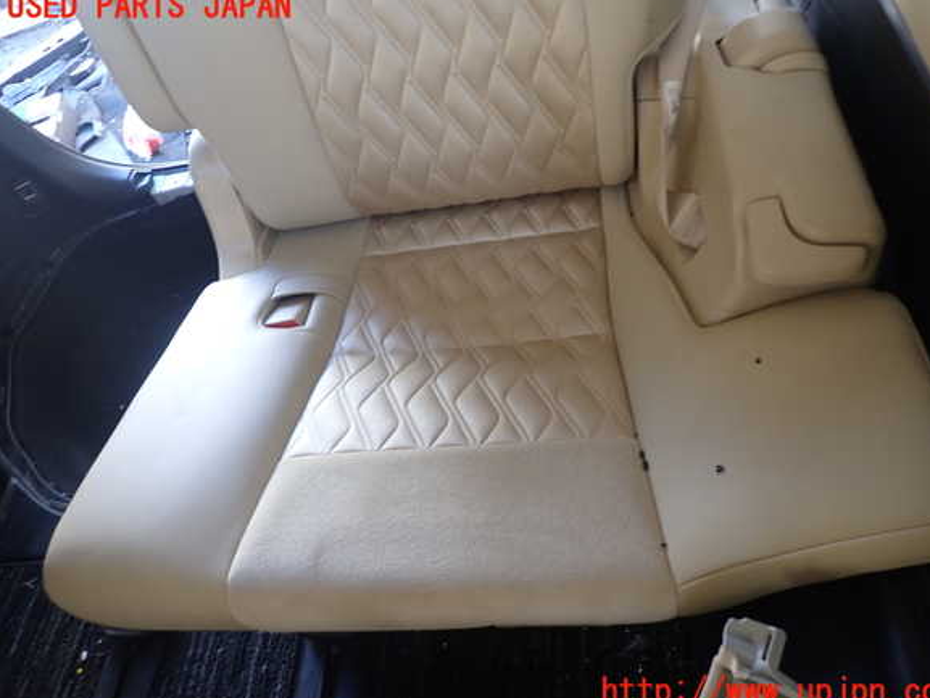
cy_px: 350
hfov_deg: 67.3
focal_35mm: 26
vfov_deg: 53.1
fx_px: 699
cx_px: 482
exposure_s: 1/50
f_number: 2
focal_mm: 4.5
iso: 200
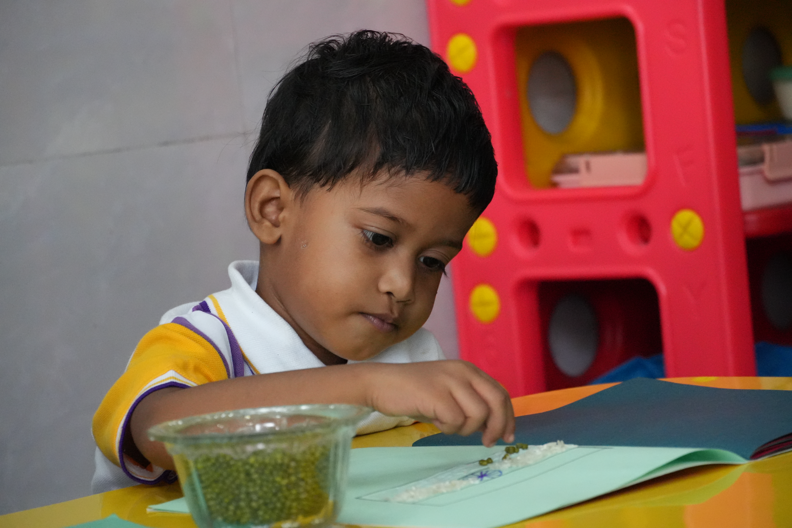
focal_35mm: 136
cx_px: 396
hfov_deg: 15.0
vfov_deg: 10.0
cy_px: 264
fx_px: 3003
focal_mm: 91
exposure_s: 1/125
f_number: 5.6
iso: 6400
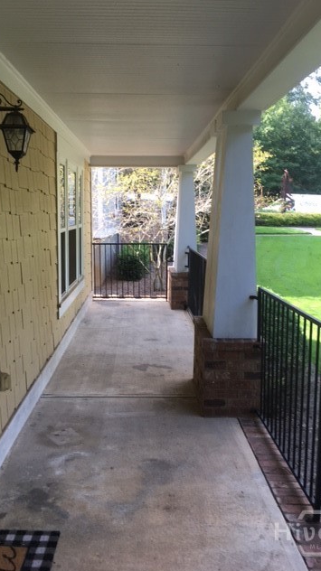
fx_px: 485
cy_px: 287
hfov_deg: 36.6
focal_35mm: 32
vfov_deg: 61.0
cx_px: 135
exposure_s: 1/120
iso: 32
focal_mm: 4.15
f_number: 2.2
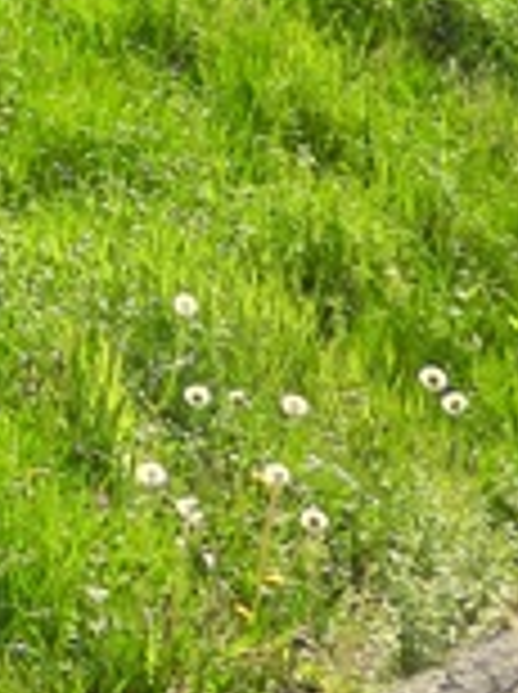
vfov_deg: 8.0
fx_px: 4482
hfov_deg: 6.3
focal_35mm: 224
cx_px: -784
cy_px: -1080
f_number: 3.2
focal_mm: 7.7
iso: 100
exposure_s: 1/1600
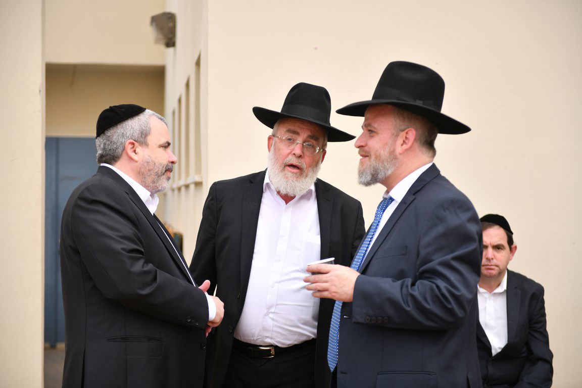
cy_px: 194
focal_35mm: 70
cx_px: 291
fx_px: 1132
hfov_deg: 28.8
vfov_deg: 19.5
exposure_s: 1/125
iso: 64
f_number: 11
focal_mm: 70
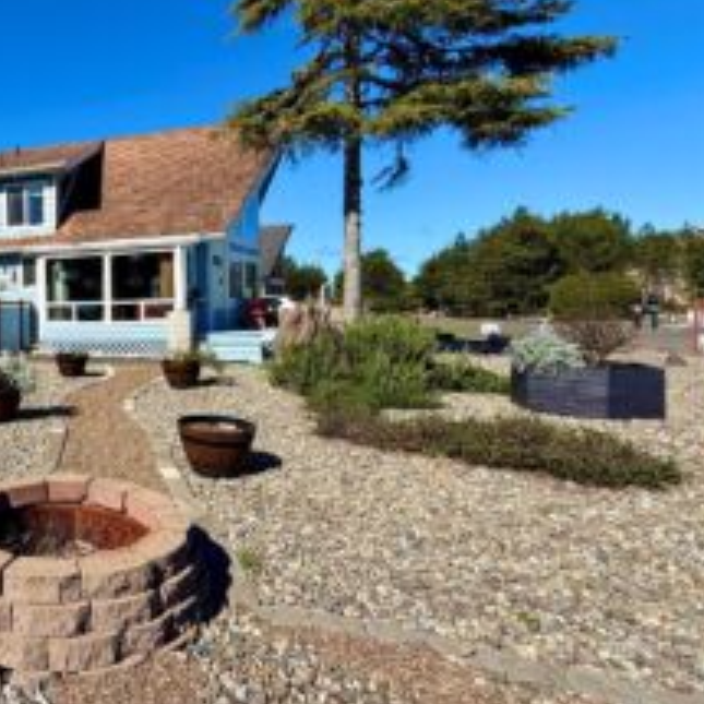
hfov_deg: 56.8
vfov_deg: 67.1
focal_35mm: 23
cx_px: 56
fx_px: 529
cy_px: 318
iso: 20
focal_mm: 2.22
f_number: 2.2
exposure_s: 1/841
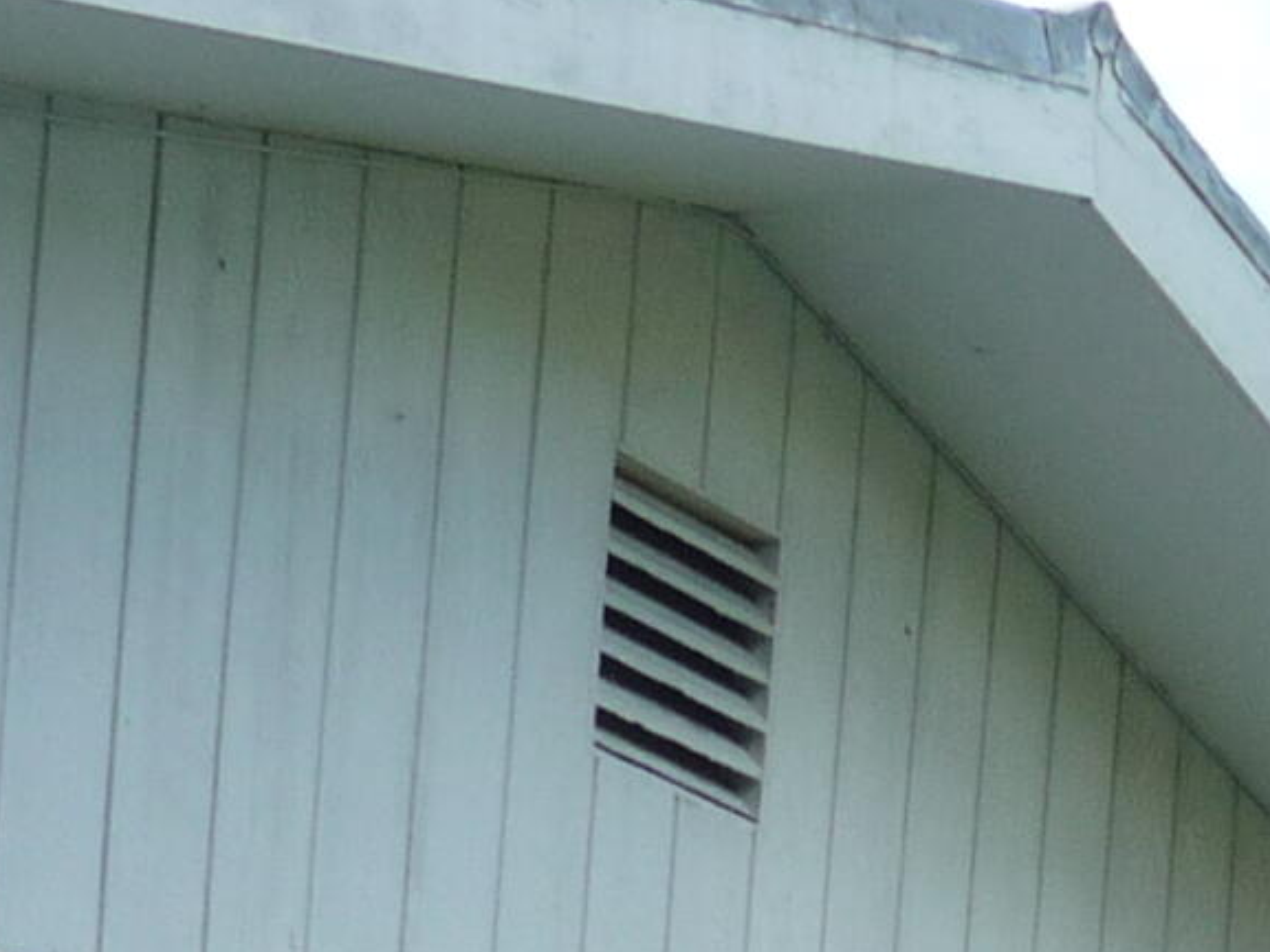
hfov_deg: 12.0
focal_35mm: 156
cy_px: 2238
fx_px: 5725
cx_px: 2005
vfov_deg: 8.7
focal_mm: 5.2
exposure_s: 1/125
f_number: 4
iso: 100
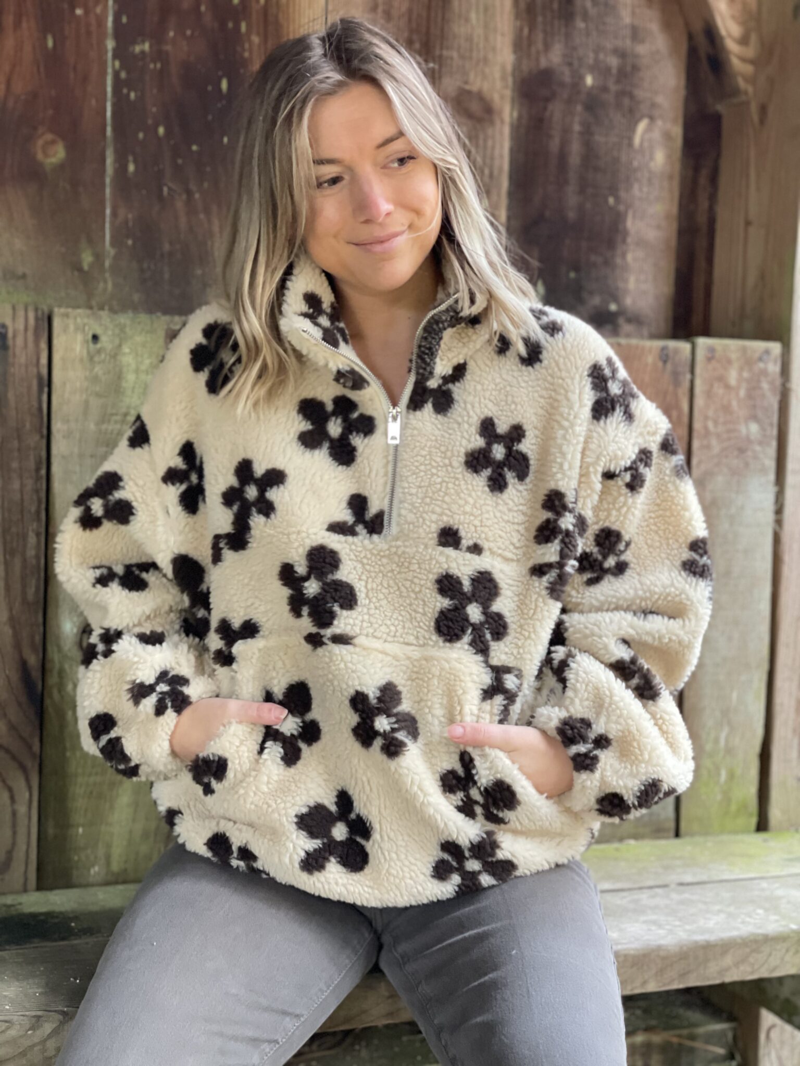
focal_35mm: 52
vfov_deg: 36.8
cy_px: 533
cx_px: 400
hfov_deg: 28.0
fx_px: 1602
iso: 250
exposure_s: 1/40
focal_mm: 6
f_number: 2
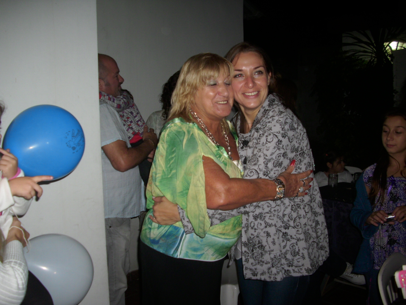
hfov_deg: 58.4
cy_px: 152
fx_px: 364
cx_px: 203
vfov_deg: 45.4
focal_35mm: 31
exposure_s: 1/30
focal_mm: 6.2
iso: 50
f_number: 2.8
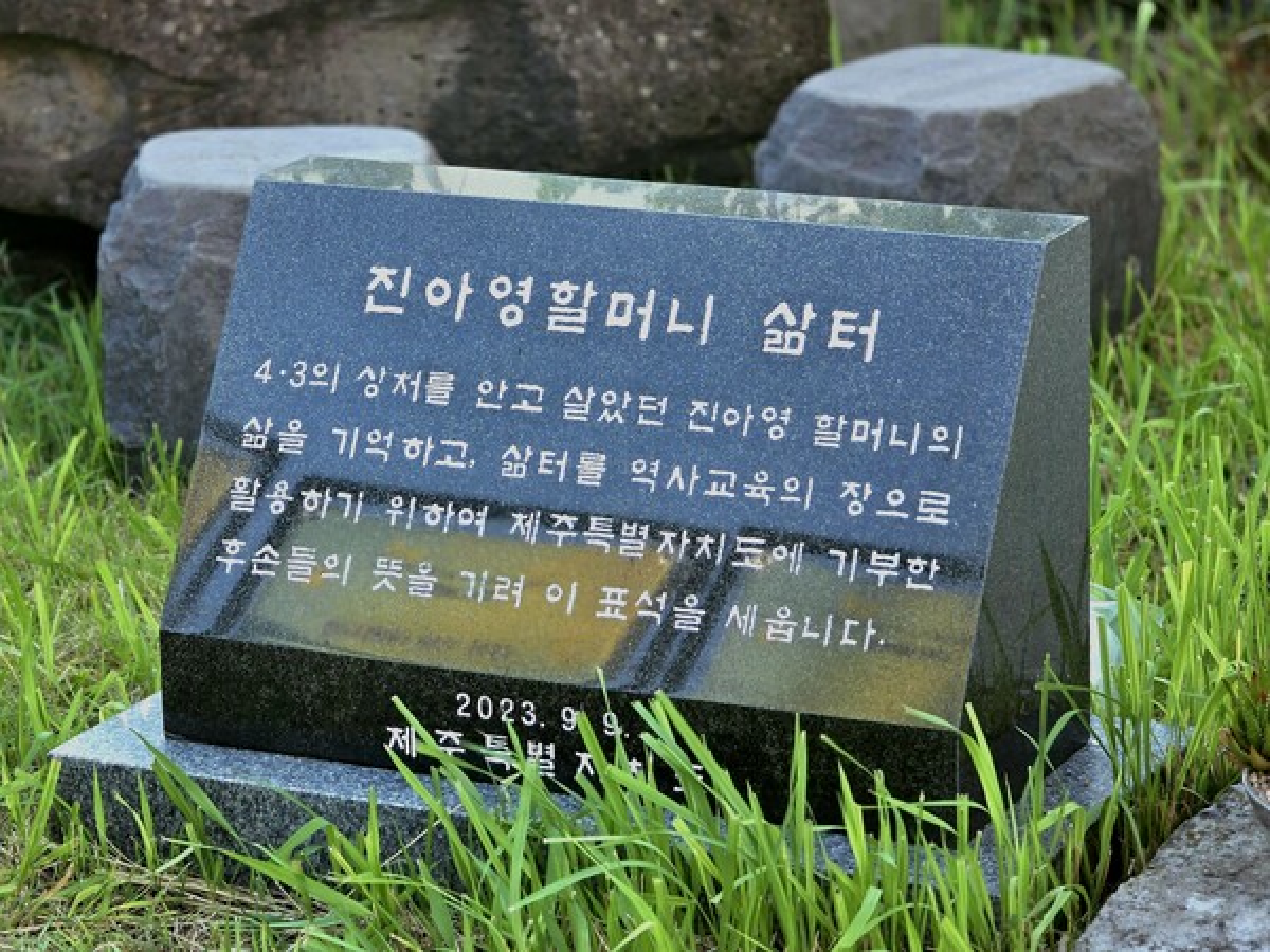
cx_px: 635
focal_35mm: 115
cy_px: 476
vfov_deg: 12.9
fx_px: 4219
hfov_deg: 17.1
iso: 50
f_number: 3.4
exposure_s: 1/60.2
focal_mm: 18.6
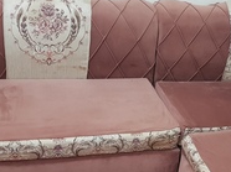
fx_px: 427
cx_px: 170
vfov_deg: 22.7
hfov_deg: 29.9
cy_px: 121
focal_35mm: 64
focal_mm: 4.3
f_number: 1.7
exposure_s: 1/20
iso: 250
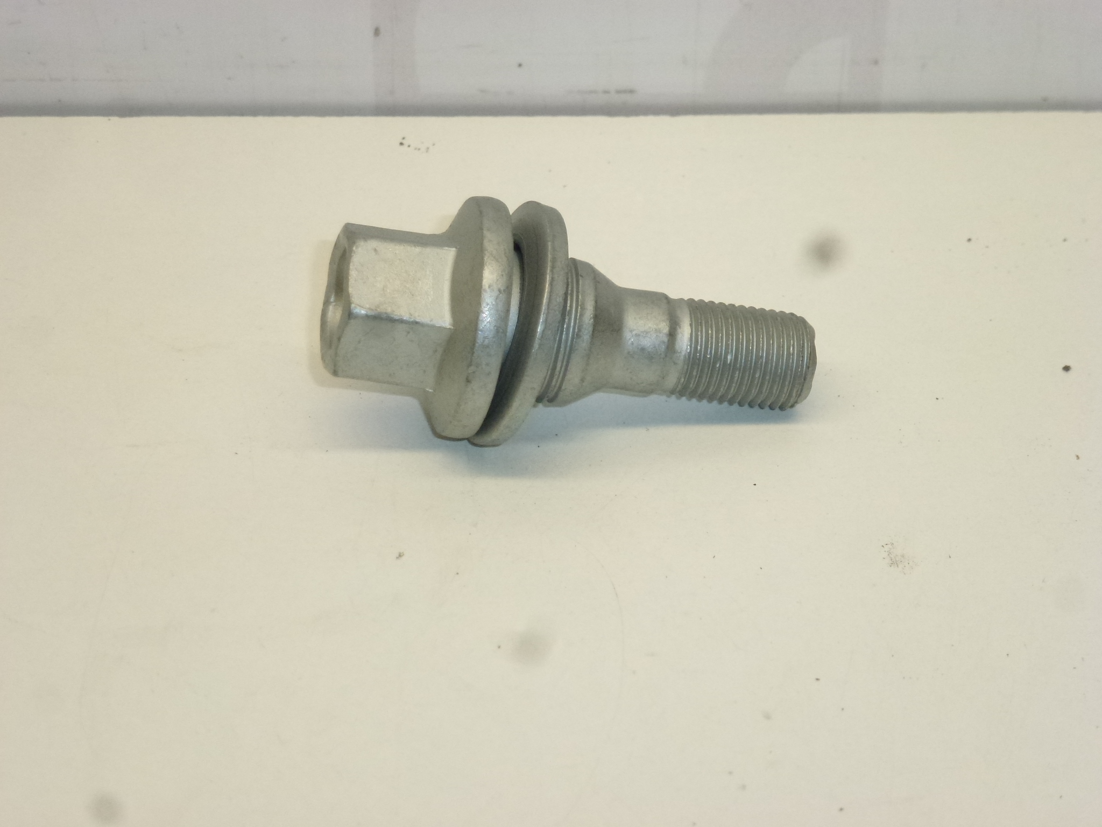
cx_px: 551
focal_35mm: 113
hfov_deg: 17.4
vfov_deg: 13.1
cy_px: 414
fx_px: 3597
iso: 400
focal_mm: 20.2
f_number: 5.1
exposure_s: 1/250
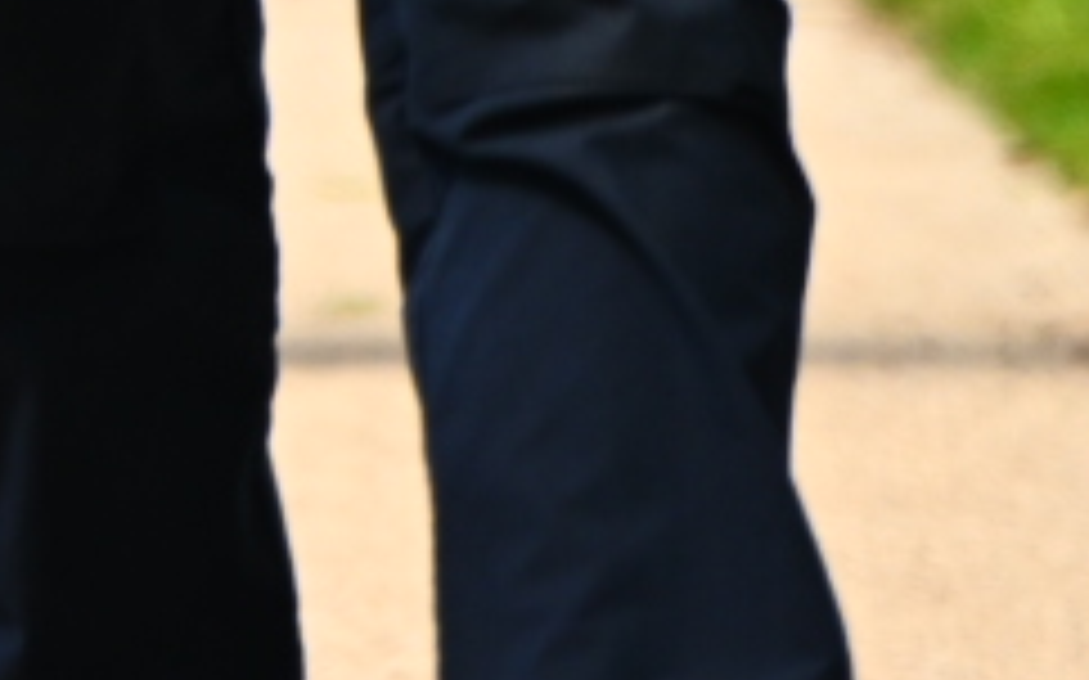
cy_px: -1644
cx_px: -1444
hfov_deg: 0.6
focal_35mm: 3416
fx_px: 101336
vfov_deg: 0.4
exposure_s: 1/800
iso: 320
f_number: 5.6
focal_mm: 500
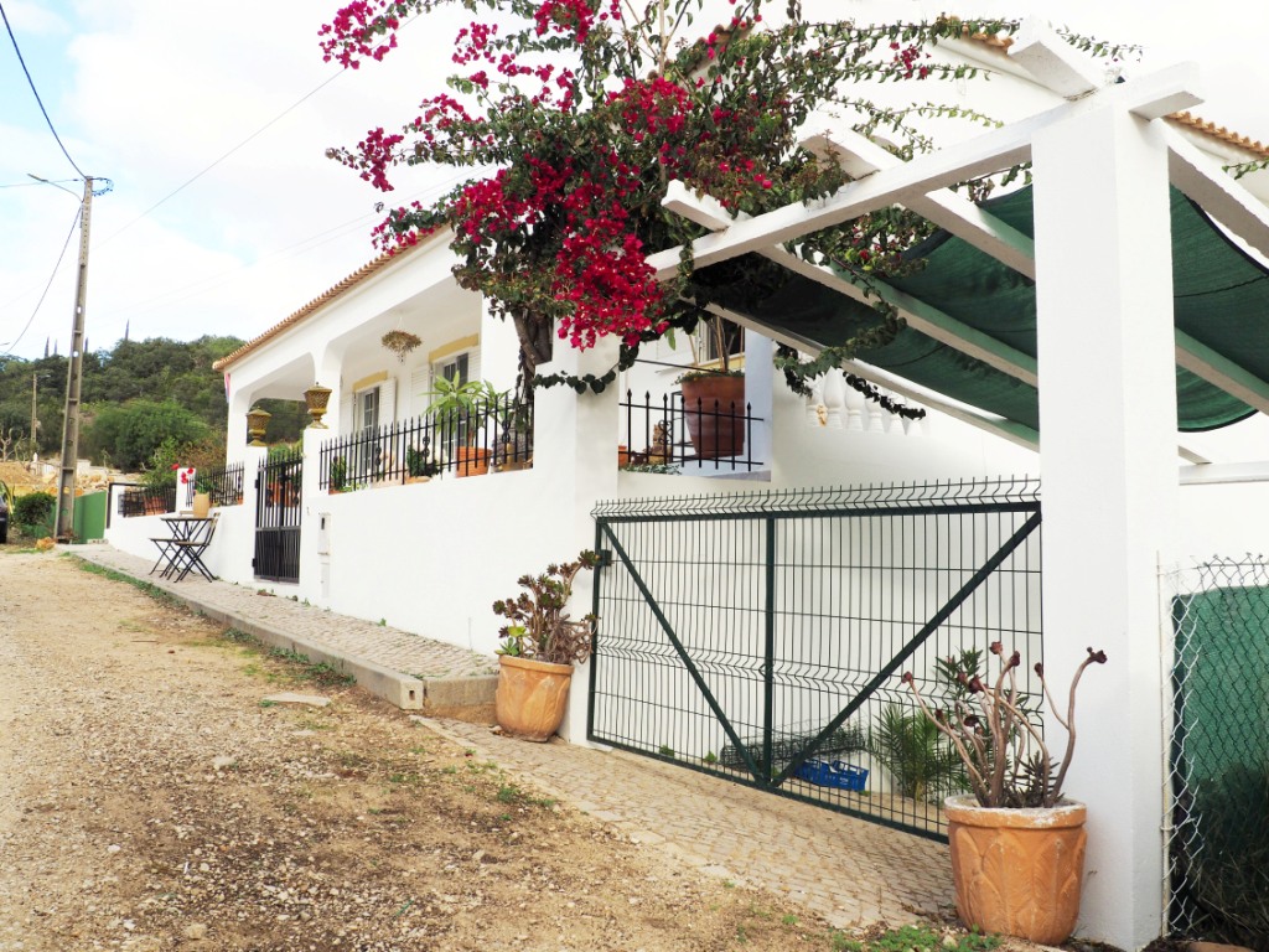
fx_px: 1026
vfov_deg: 49.7
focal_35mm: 28
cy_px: 476
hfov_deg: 63.4
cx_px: 634
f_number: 7.1
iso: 200
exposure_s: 1/320
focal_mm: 14
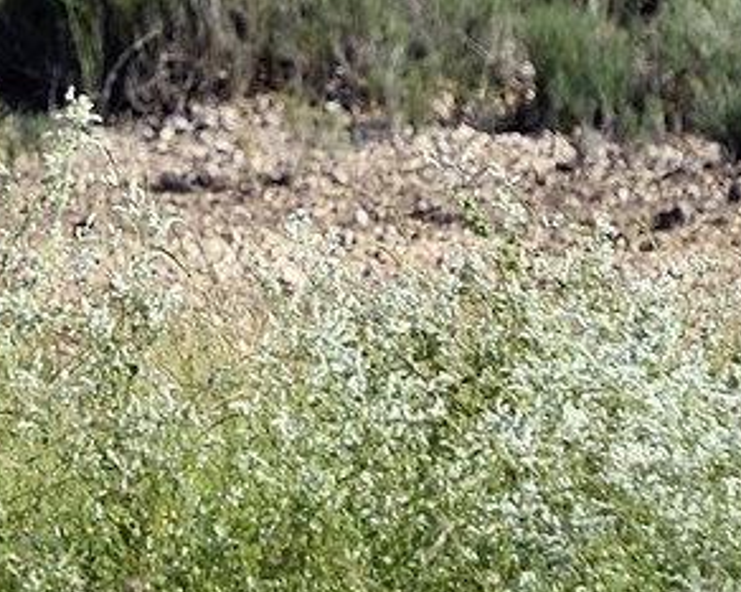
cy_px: -480
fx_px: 31571
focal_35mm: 1441
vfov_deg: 1.1
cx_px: -1256
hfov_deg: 1.3
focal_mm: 280
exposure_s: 1/1250
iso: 200
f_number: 6.3
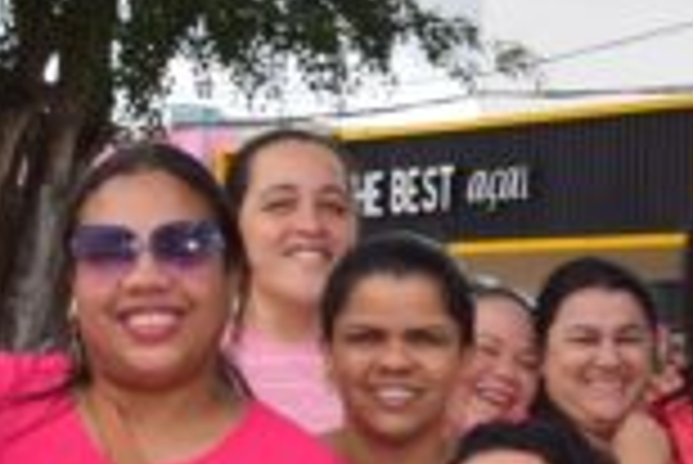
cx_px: 850
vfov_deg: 10.4
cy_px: 579
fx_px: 2505
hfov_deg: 15.2
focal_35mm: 130
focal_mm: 18
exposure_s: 1/200
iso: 100
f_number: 9
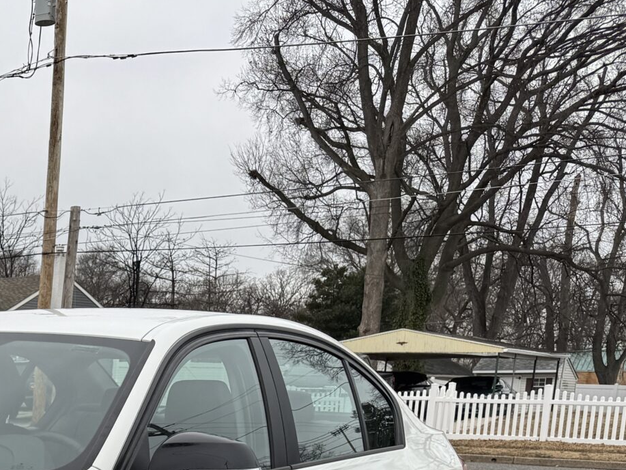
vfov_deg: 19.9
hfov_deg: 25.5
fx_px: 1212
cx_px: -159
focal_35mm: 67
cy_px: 637
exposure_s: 1/503
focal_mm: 6.76
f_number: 1.78
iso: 80
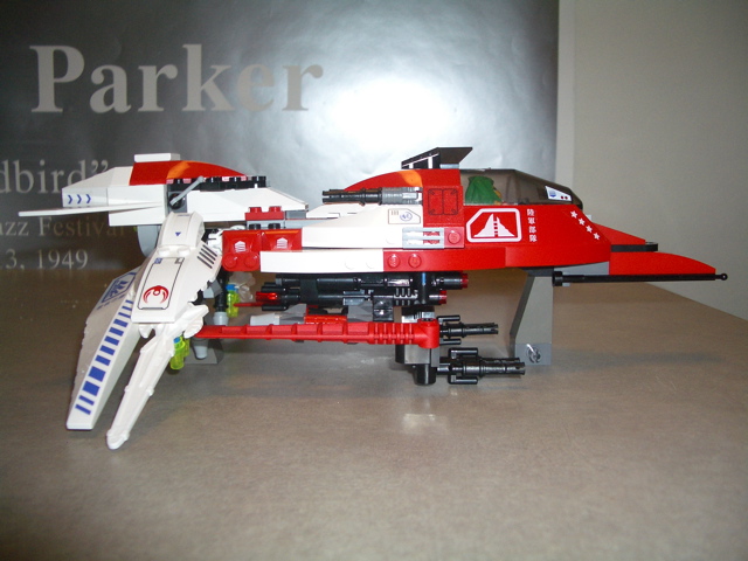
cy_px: 280
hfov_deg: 52.6
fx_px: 756
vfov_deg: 40.7
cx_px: 374
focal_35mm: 35
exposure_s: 1/60
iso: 100
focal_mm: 5.8
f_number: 2.6
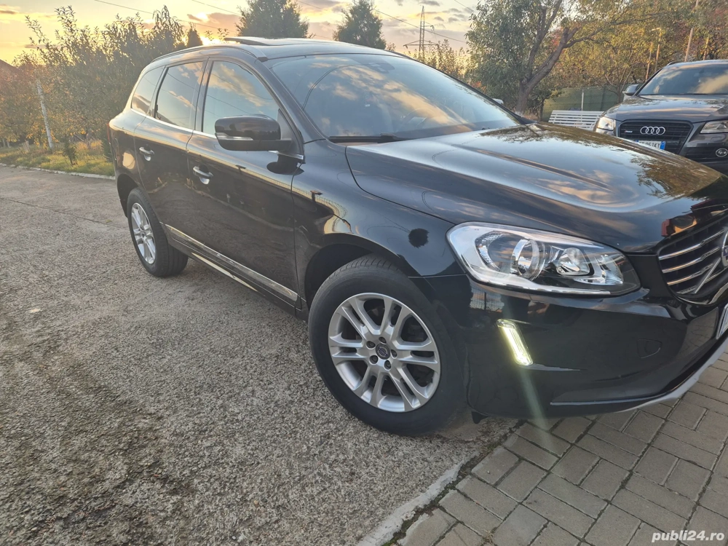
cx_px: 364
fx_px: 484
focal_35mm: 23
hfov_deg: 73.9
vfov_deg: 58.9
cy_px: 273
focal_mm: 5.4
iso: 40
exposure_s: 1/180
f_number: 1.8
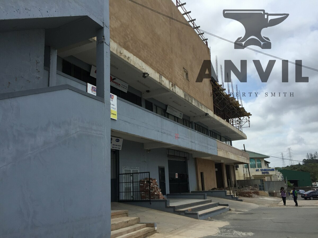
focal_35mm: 29
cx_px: 159
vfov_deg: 48.2
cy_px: 119
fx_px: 266
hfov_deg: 61.7
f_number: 2.2
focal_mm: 4.15
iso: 32
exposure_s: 1/2639
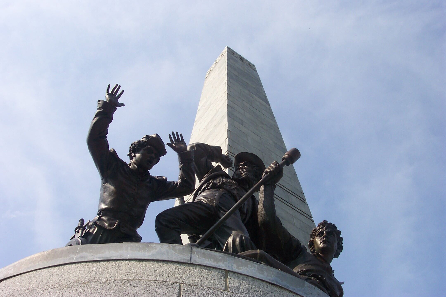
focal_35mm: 38
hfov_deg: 50.7
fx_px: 471
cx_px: 223
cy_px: 148
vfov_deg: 35.1
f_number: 4.8
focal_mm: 8
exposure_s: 1/1000
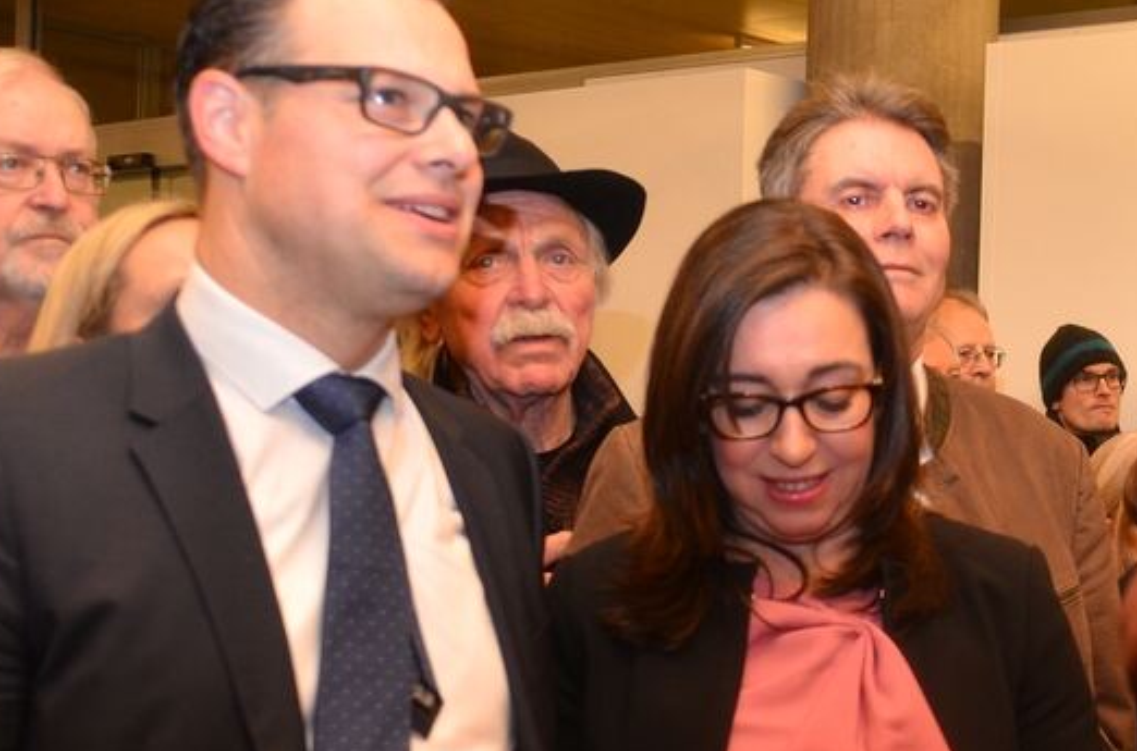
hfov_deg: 28.0
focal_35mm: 69
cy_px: 546
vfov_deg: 19.5
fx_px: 2173
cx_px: 1065
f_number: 3.5
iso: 400
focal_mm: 20
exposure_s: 1/60
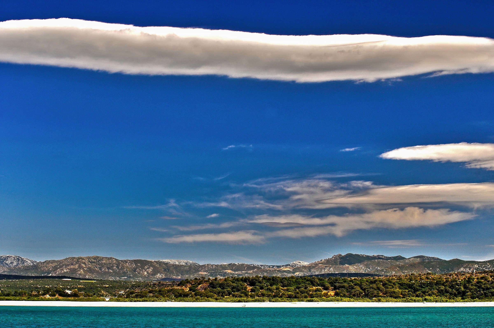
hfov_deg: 37.9
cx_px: 247
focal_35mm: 52
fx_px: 720
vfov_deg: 25.7
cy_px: 164
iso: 200
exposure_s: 1/125
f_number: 10
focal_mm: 35
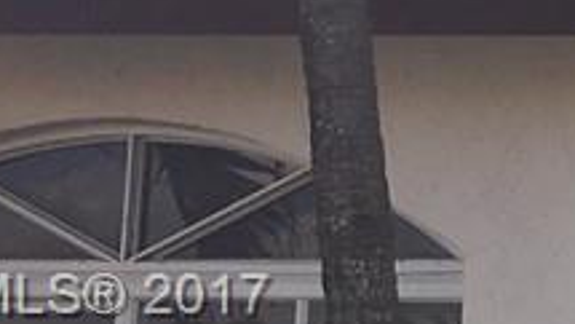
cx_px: 1554
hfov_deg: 8.2
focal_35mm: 235
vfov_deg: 5.2
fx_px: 3583
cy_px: 300
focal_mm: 4.15
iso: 25
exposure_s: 1/557
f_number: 2.2
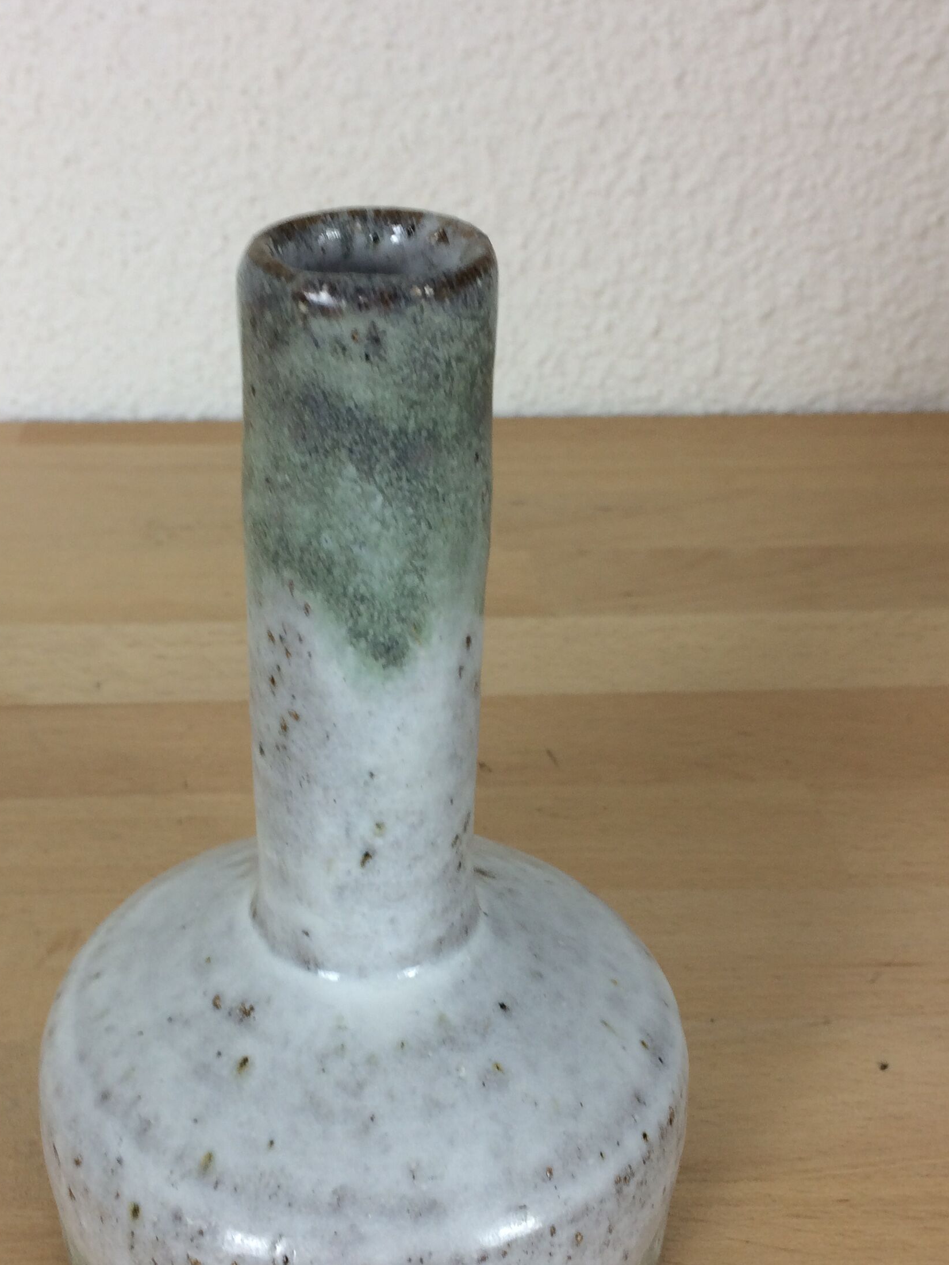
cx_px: 392
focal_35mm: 43
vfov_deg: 43.7
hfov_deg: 33.5
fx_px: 1572
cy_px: 742
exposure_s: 1/33
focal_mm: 4.15
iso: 32
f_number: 2.2
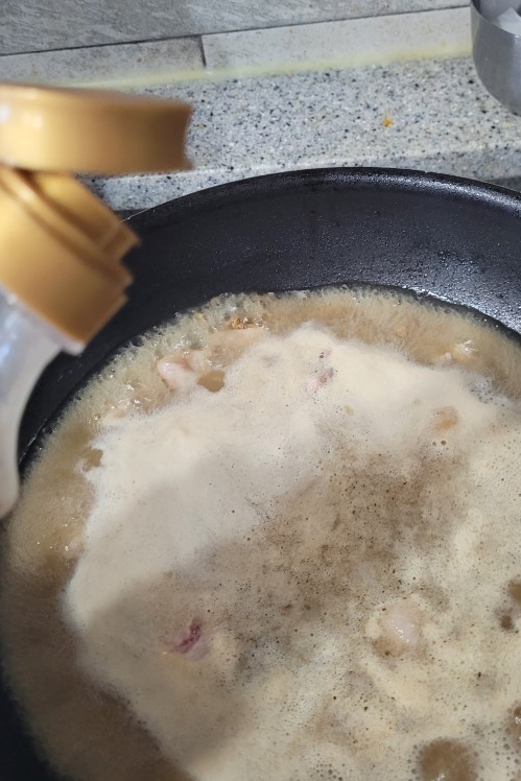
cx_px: 250
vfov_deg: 51.9
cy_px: 384
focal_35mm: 37
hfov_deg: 36.0
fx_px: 803
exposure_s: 1/40
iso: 400
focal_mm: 5.4
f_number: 1.8
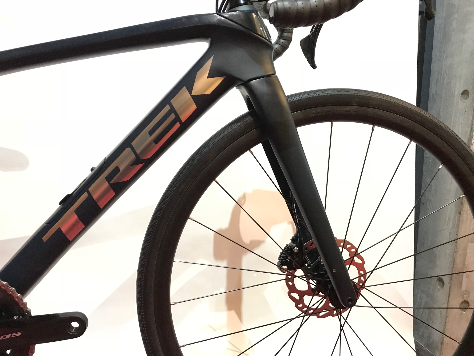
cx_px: 237
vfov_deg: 49.7
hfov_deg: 63.4
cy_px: 178
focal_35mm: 28
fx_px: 383
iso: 100
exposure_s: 1/13
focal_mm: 3.99
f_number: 1.8
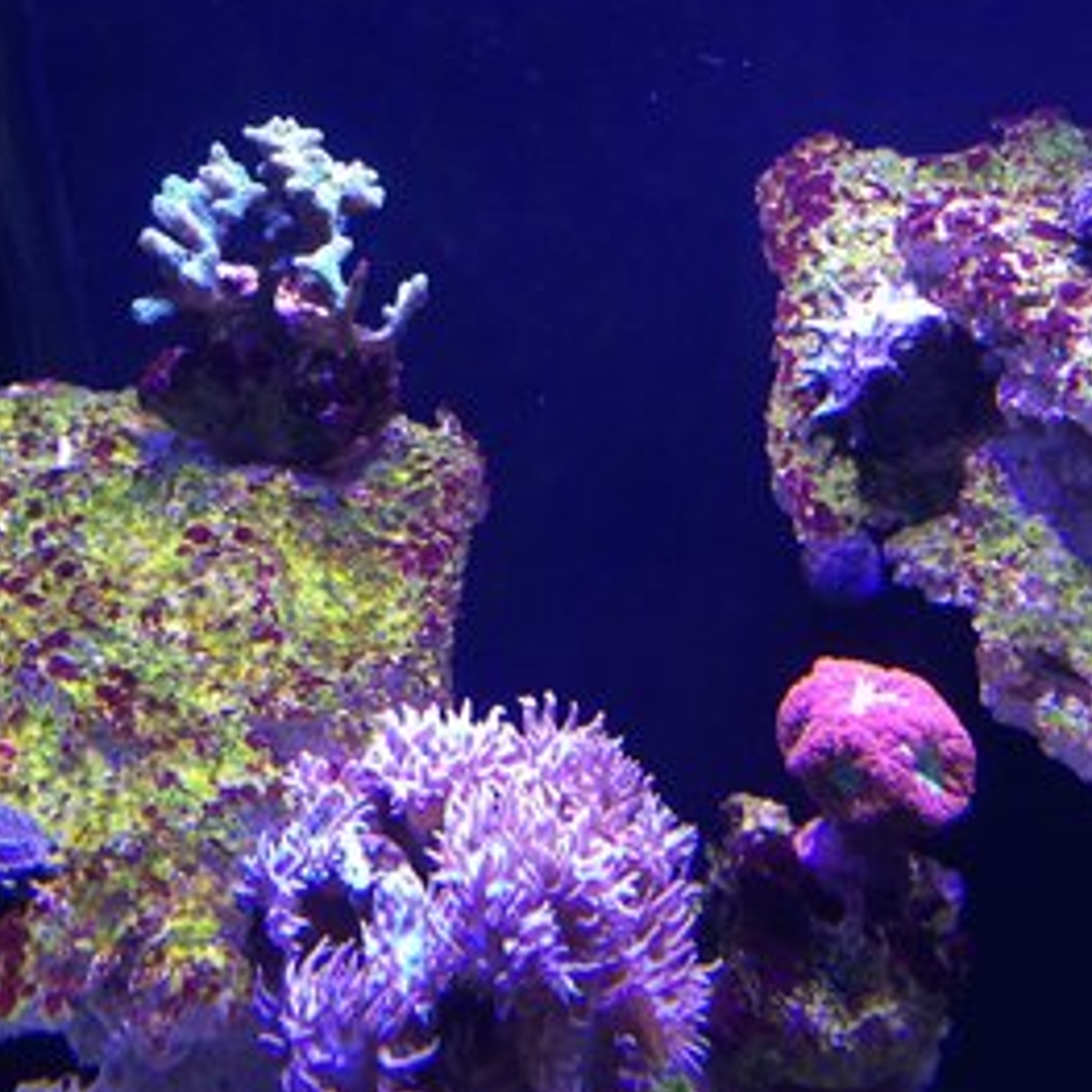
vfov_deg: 42.6
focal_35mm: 39
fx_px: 1392
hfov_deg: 42.8
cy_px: 656
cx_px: 536
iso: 64
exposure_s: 1/33
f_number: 2.2
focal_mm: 4.15
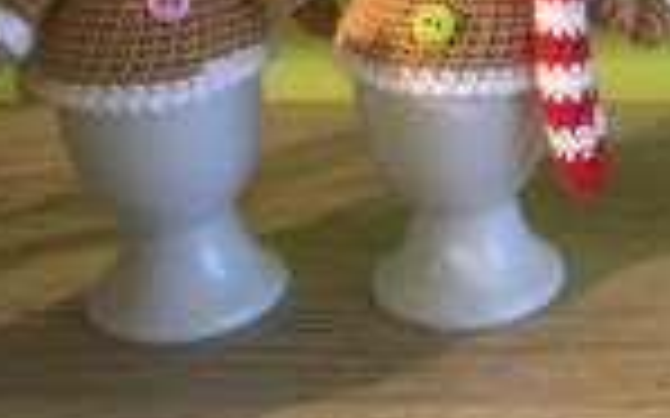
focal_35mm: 72
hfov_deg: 27.5
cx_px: 614
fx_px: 1314
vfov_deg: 17.5
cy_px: -40
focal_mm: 4.15
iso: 250
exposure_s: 1/17
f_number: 2.2
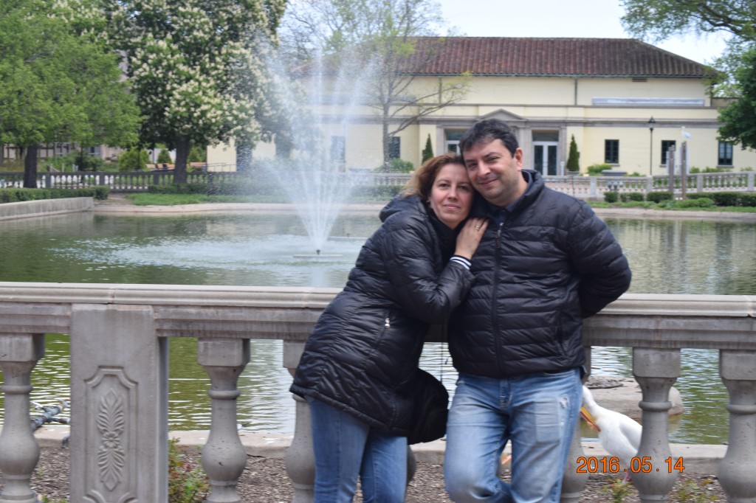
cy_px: 252
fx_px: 1732
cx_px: 378
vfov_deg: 16.5
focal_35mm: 82
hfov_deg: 24.6
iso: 280
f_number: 8
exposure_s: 1/250
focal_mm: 55
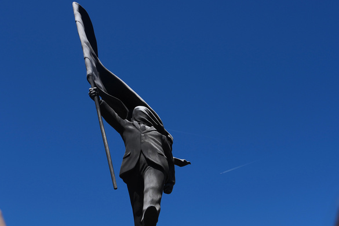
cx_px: 116
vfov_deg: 31.5
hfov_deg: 45.8
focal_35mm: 42
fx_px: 395
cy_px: 157
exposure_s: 1/4000
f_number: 2.8
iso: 100
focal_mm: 24
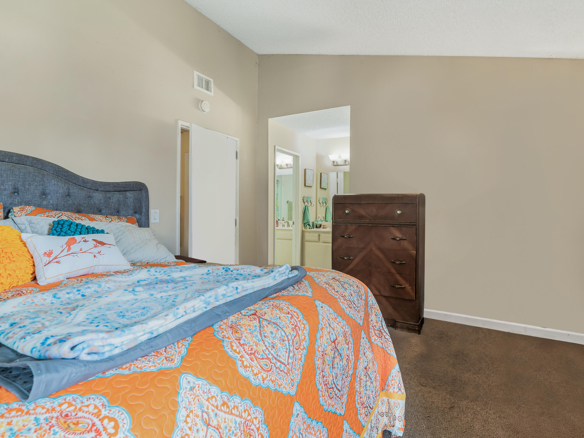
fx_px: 304
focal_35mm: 18
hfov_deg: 87.7
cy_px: 215
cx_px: 278
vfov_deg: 71.6
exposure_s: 1/2.5
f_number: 8
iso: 640
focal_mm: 16
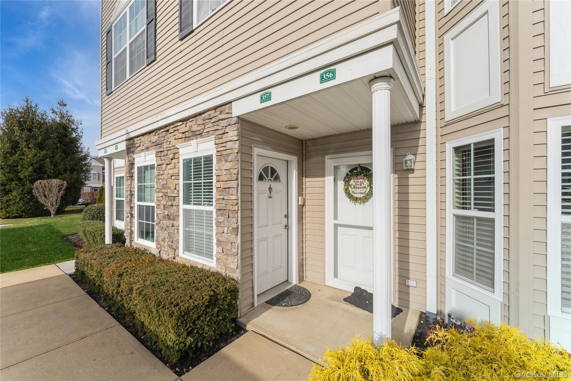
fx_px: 222
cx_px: 286
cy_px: 190
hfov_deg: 104.3
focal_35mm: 14
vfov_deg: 81.2
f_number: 11
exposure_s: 1/125
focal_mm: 14
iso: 100
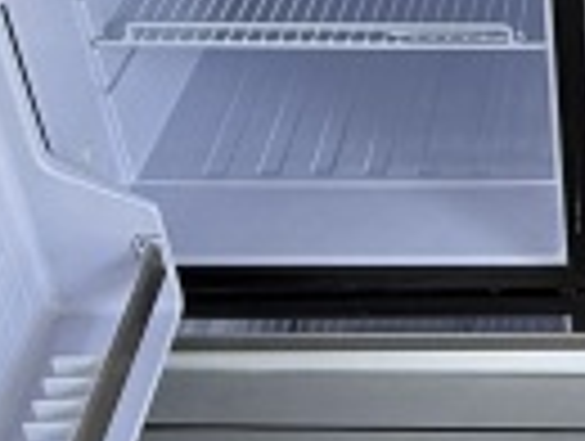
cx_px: 729
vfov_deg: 17.1
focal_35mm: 86
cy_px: 86
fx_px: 1456
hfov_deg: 20.9
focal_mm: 2.22
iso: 80
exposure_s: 1/99
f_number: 2.2
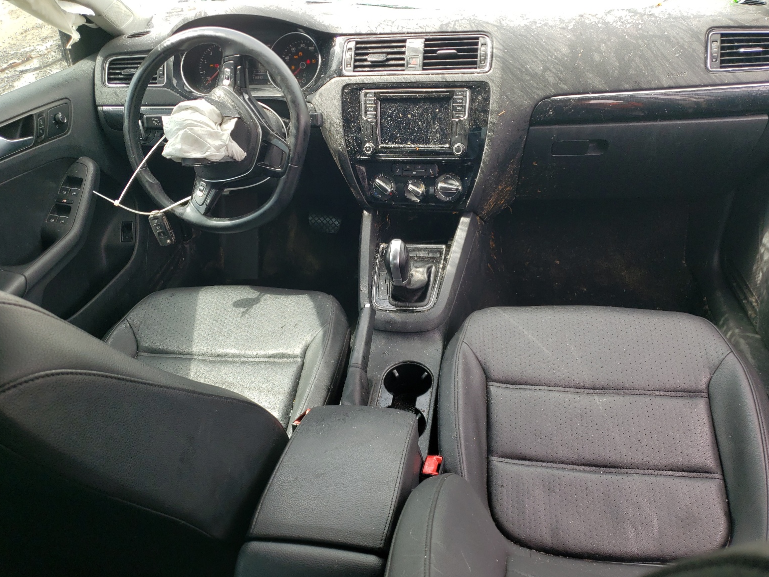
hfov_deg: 65.3
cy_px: 291
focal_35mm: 27
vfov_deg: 51.4
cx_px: 384
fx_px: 600
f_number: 1.5
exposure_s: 1/263
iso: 50
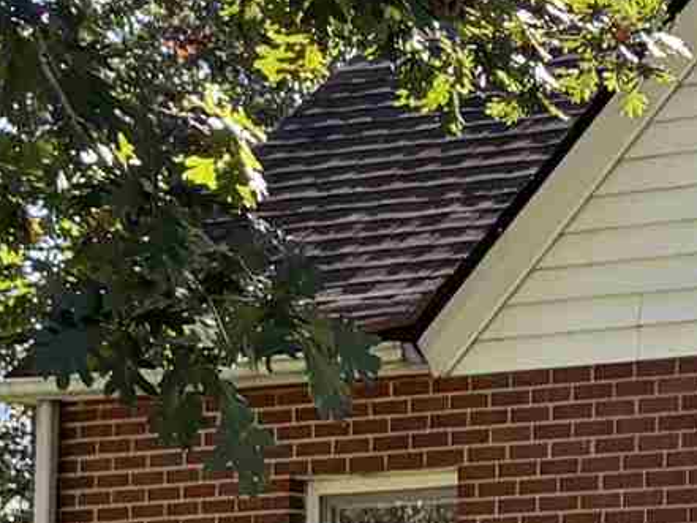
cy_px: 572
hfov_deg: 10.0
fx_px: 3645
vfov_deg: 8.1
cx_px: 1452
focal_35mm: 181
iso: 64
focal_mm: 5.96
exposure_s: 1/601
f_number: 1.6
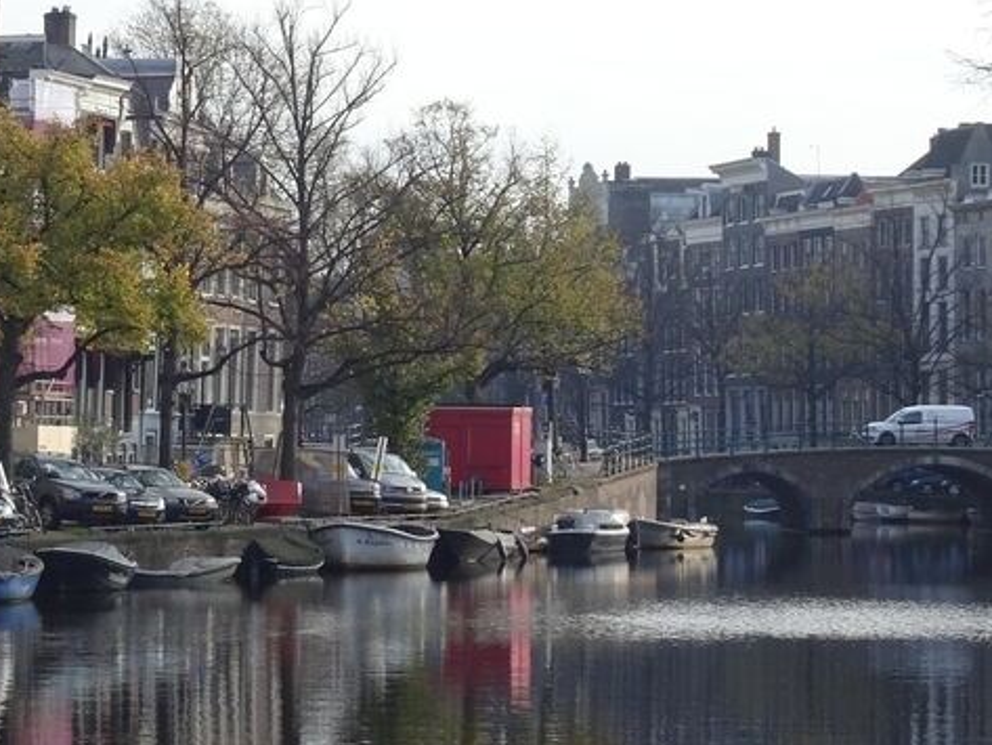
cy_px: 378
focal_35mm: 148
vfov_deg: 10.0
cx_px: 13
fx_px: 4242
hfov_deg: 13.2
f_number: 5
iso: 80
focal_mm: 12.01
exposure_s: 1/200
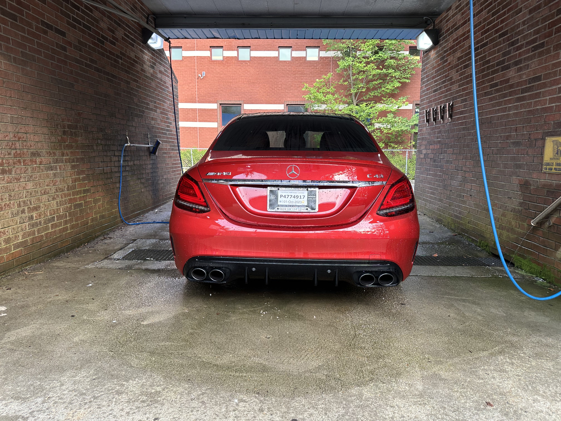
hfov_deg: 71.6
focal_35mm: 24
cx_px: 280
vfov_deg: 56.8
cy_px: 210
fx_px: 389
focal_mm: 6.86
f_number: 1.78
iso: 100
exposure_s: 1/158
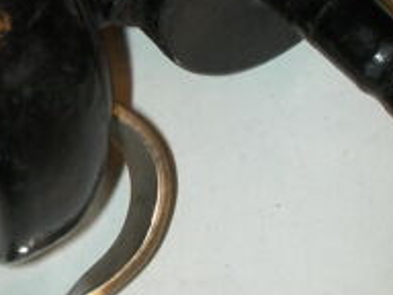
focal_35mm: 95
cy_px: 27
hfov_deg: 20.5
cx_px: 111
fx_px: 1079
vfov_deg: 15.4
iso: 200
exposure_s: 1/30
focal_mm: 6.3
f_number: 5.6
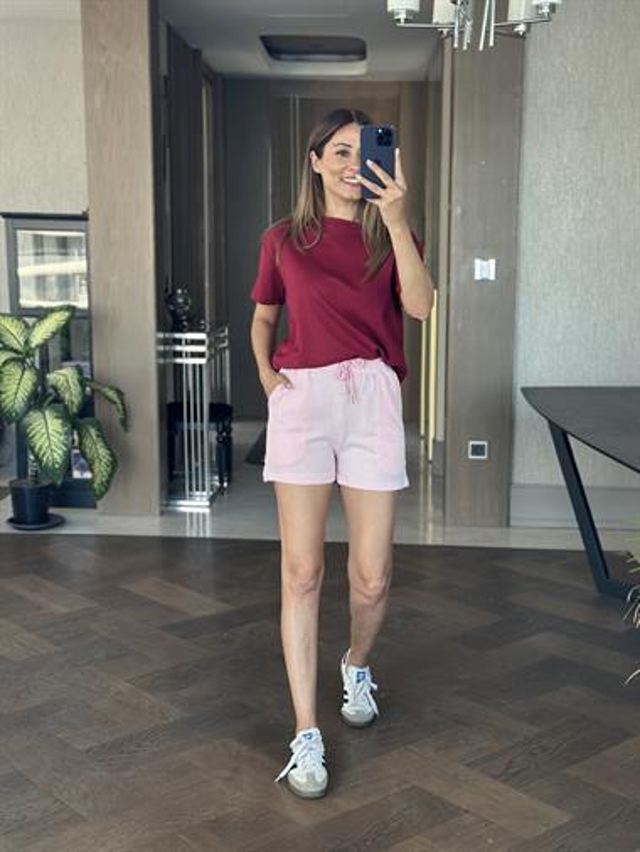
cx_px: 320
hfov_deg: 30.3
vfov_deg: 39.6
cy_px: 426
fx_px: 1182
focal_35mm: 48
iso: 125
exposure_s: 1/69
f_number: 1.78
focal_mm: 6.86
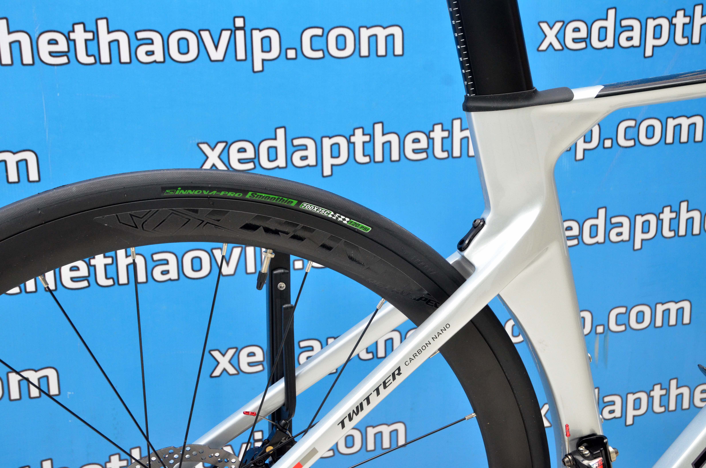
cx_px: 353
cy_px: 234
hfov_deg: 41.2
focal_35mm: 48
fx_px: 939
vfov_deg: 28.0
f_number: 8
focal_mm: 32
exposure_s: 1/250
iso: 1800
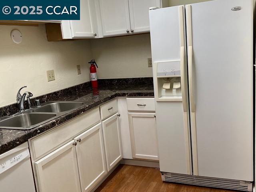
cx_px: 128
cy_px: 96
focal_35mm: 26
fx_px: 192
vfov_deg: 53.1
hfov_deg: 67.3
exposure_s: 1/120
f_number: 1.5
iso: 64
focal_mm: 5.7
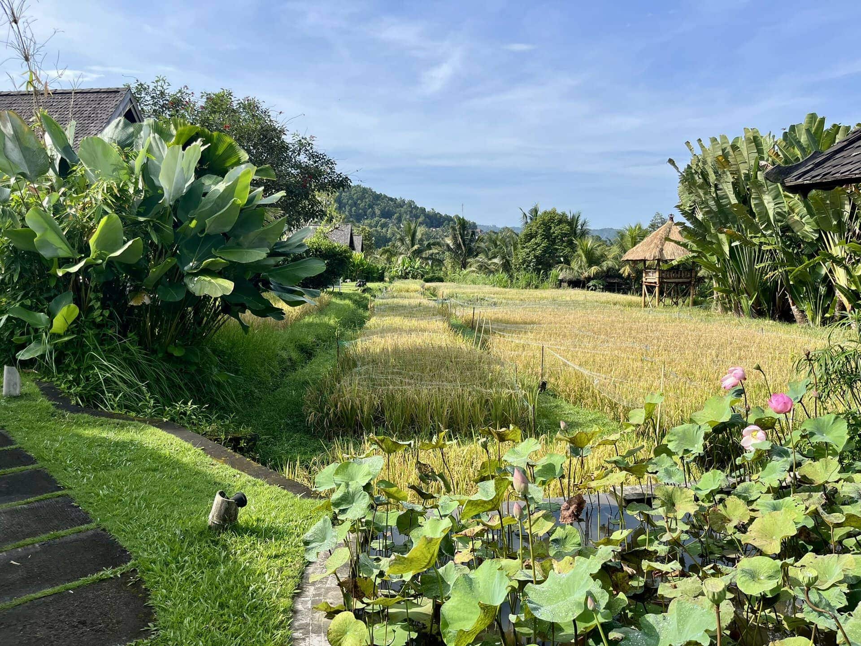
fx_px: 647
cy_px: 323
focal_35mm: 26
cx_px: 430
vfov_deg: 53.1
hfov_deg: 67.3
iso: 50
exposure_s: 1/2632
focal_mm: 5.1
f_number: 1.6
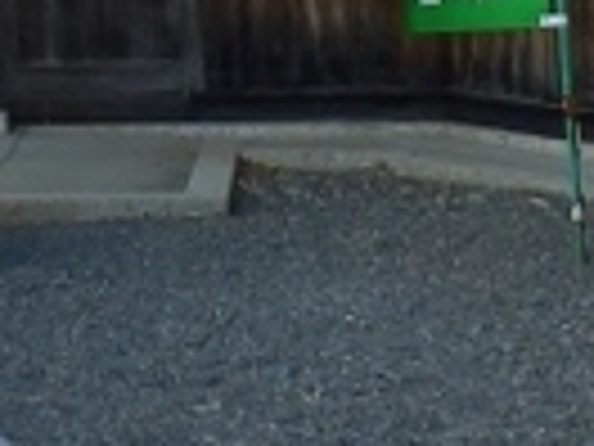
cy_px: -365
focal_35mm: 186
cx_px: 108
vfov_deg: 7.7
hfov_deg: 10.6
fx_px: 3192
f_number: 3
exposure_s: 1/320
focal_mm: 4.2
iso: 80
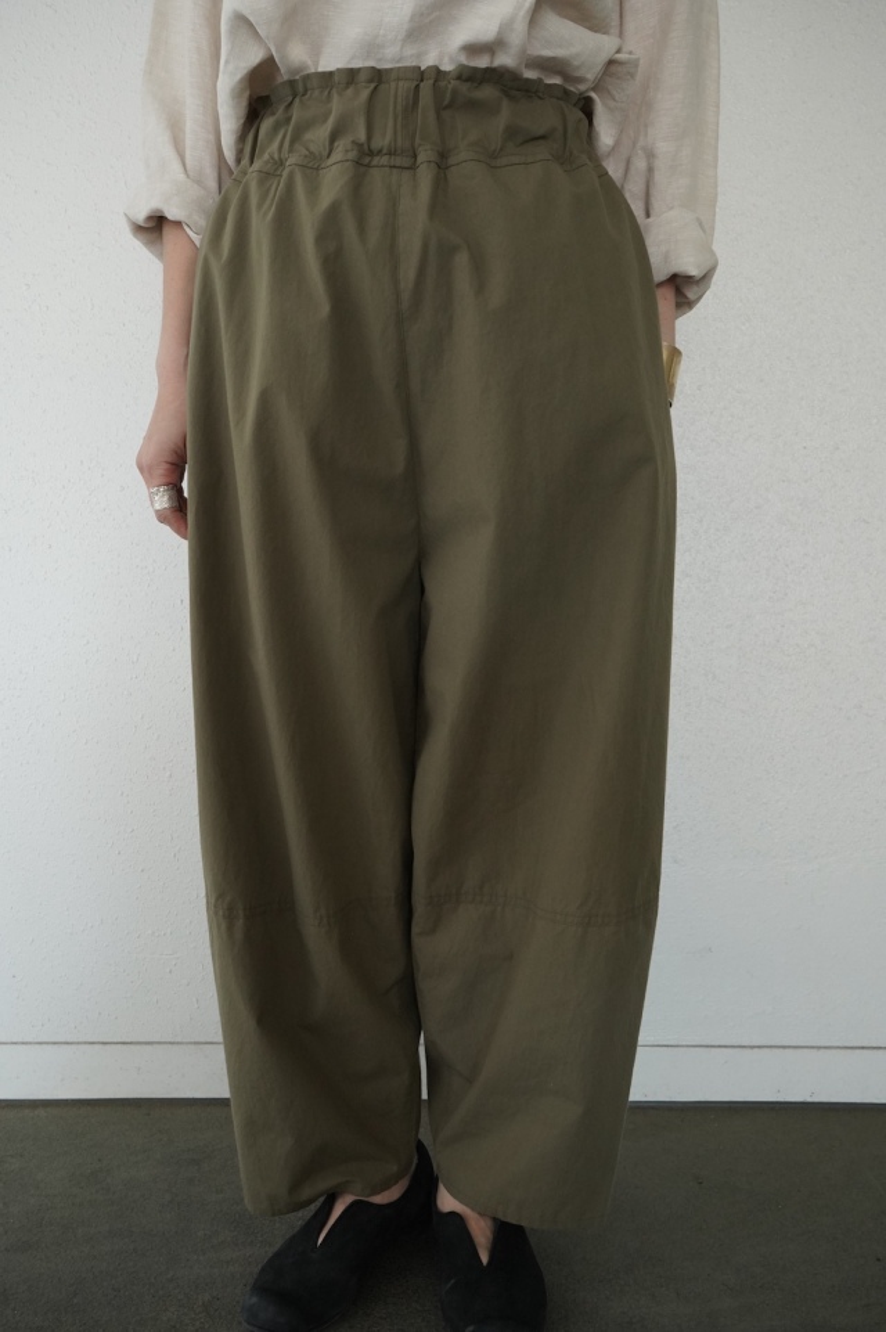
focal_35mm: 30
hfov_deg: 43.5
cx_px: 443
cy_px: 666
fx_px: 1109
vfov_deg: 62.0
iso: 4000
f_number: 8
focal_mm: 30
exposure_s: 1/100
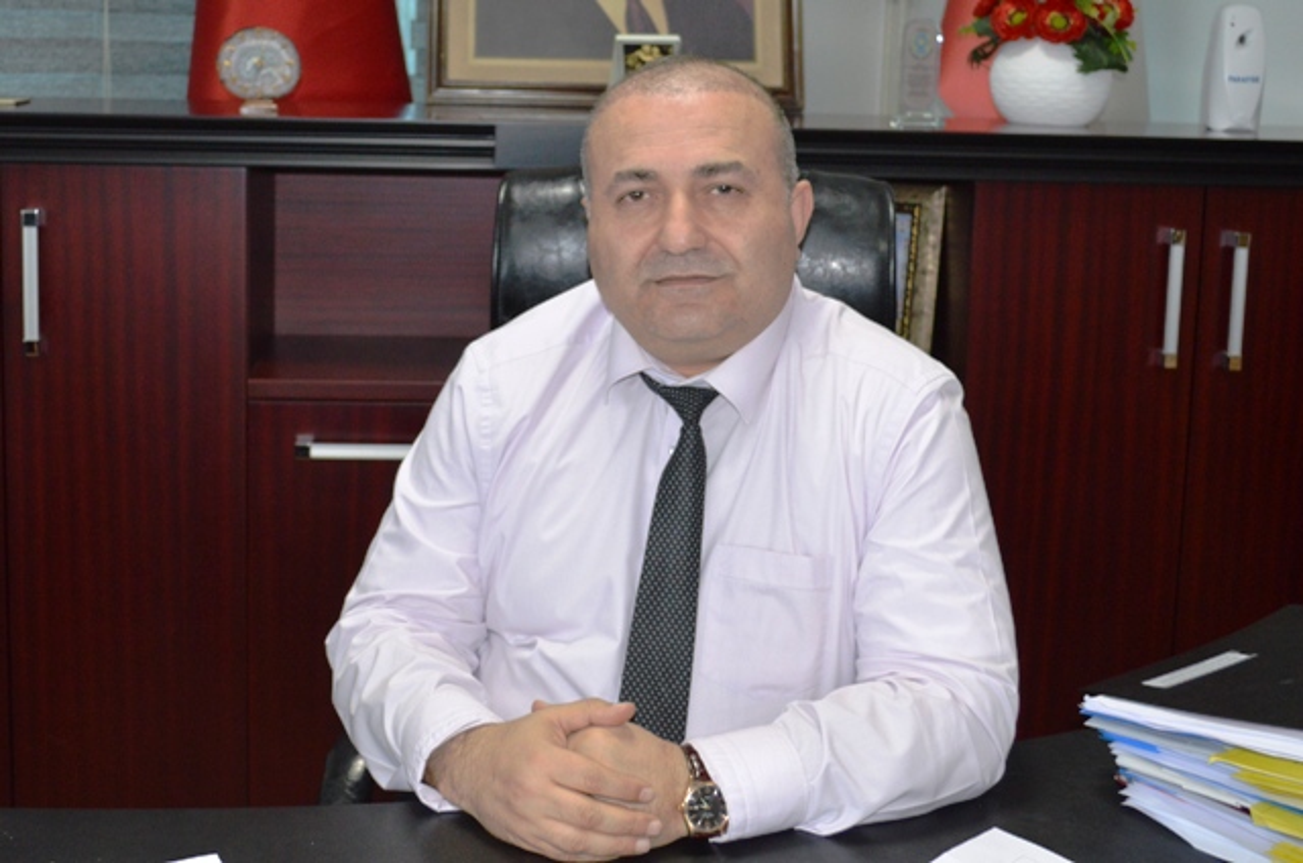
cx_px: 652
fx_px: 1300
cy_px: 432
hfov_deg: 53.2
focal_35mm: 36
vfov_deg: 36.7
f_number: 4
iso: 900
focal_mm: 24
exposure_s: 1/60
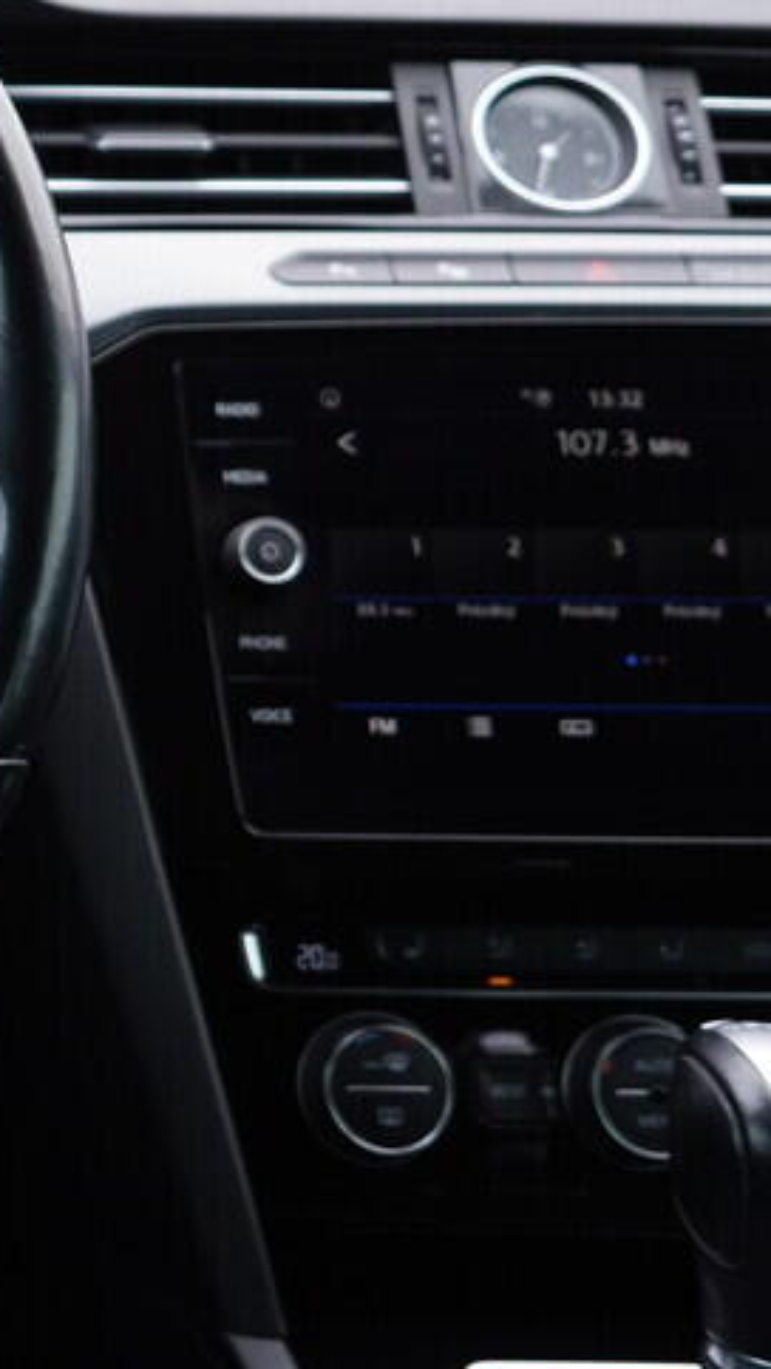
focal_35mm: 80
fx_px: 2905
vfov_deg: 26.3
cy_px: 418
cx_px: -677
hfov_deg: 13.4
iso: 200
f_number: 2.8
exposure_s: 1/40
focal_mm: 24
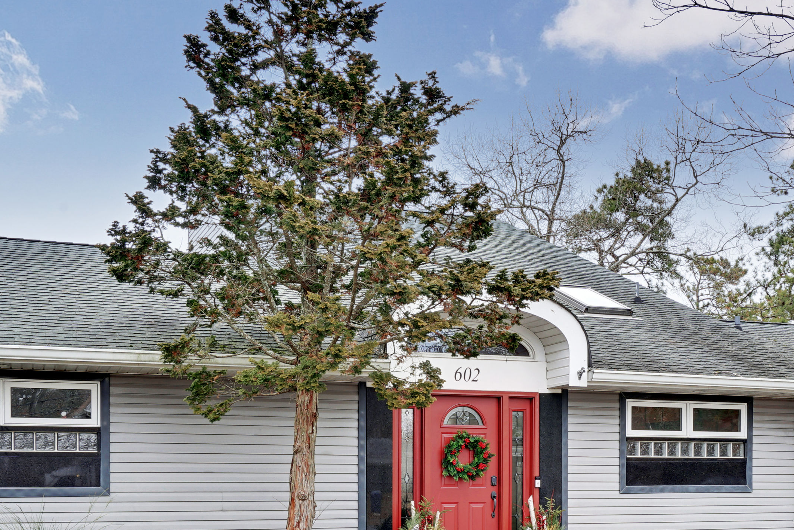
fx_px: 1059
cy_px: 485
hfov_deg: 41.0
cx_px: 468
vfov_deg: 27.0
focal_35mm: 48
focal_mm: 20
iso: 100
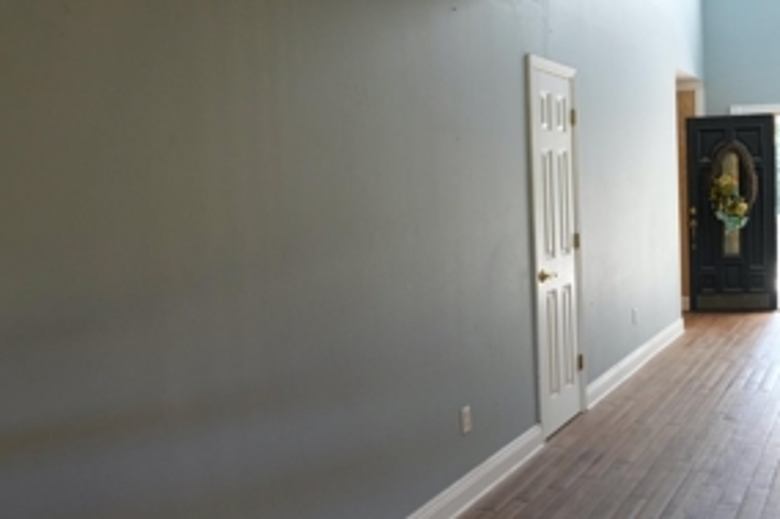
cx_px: 566
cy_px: 258
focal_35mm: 38
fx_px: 823
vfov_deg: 35.0
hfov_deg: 49.1
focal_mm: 24
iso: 1250
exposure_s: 1/50
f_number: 5.6
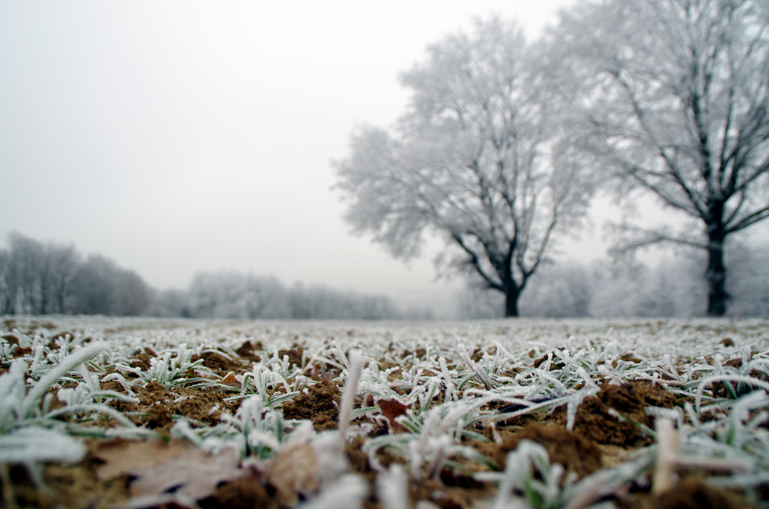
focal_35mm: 36
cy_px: 254
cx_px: 384
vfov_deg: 36.7
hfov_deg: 53.2
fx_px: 767
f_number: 4.5
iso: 100
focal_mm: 24
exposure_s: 1/60
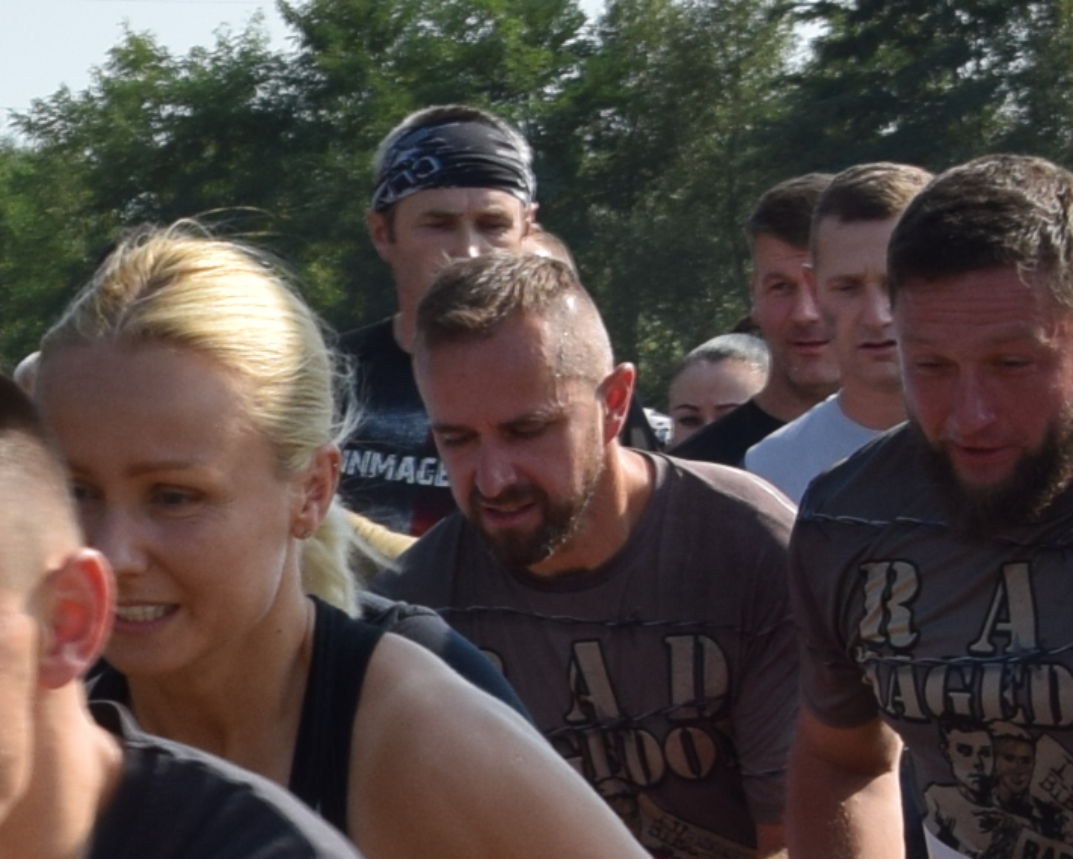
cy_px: 996
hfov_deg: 6.7
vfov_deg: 5.4
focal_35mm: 285
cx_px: -312
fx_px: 9052
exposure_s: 1/320
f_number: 9
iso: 200
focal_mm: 32
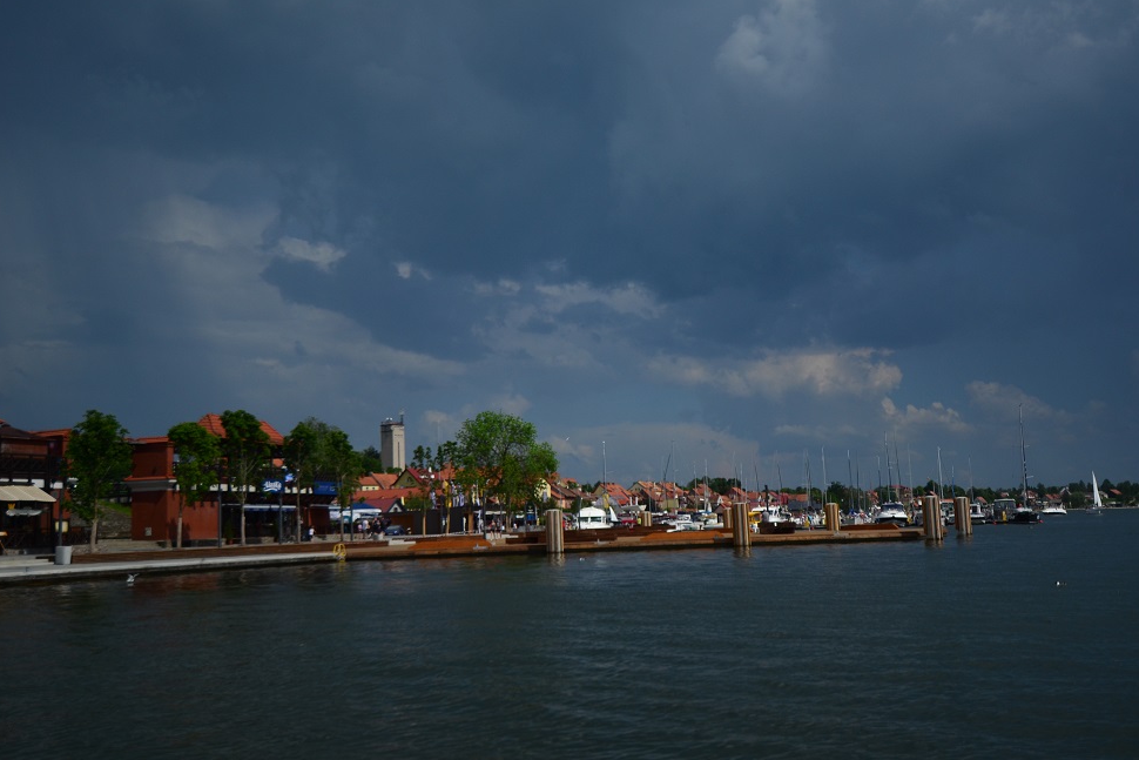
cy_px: 378
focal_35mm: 37
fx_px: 1171
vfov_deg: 36.0
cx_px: 583
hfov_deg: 51.9
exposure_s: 1/8000
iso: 220
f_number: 4
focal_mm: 24
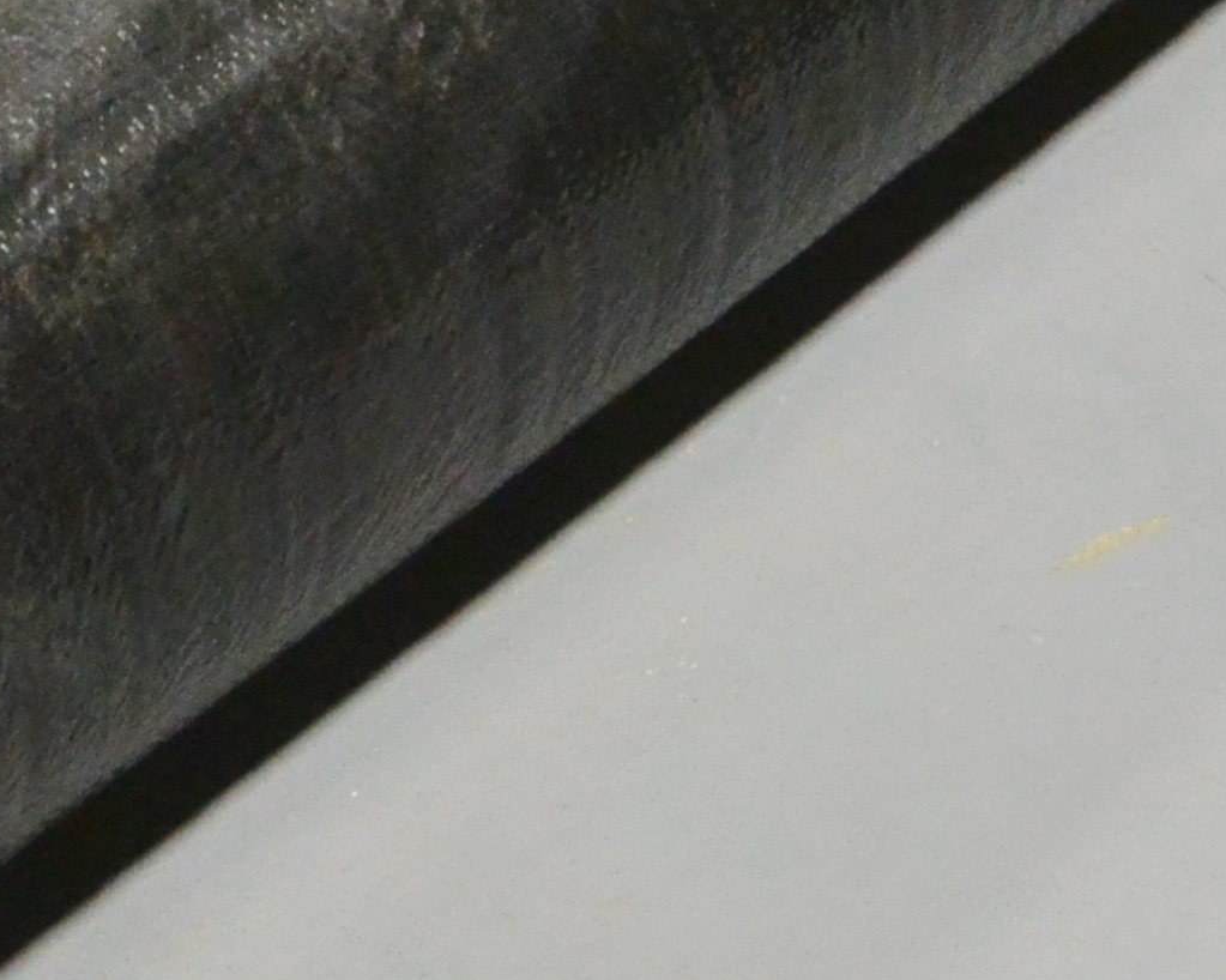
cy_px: 265
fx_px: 6748
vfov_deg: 8.3
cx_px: -86
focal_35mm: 186
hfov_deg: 10.3
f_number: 4.2
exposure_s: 1/60
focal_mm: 16.6
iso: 800
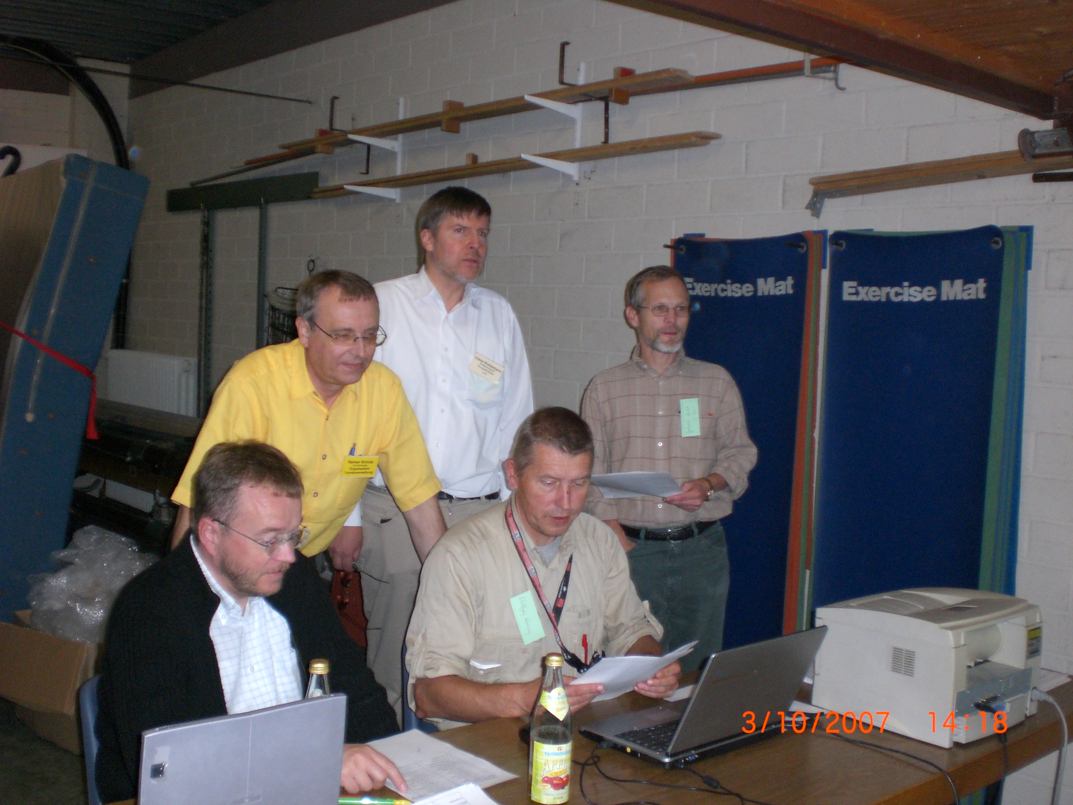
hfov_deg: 49.0
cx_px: 536
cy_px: 402
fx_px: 1178
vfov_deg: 37.7
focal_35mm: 38
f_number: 3.1
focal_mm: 6.3
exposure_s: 1/60
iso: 200
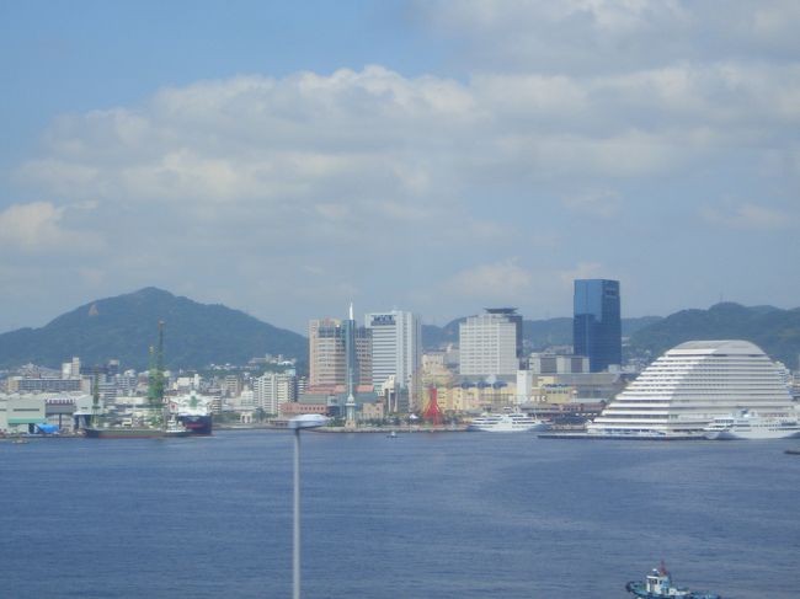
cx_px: 400
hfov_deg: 19.3
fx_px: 2356
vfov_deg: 14.5
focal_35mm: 102
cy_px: 300
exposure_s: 1/200
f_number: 6.6
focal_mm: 13.5
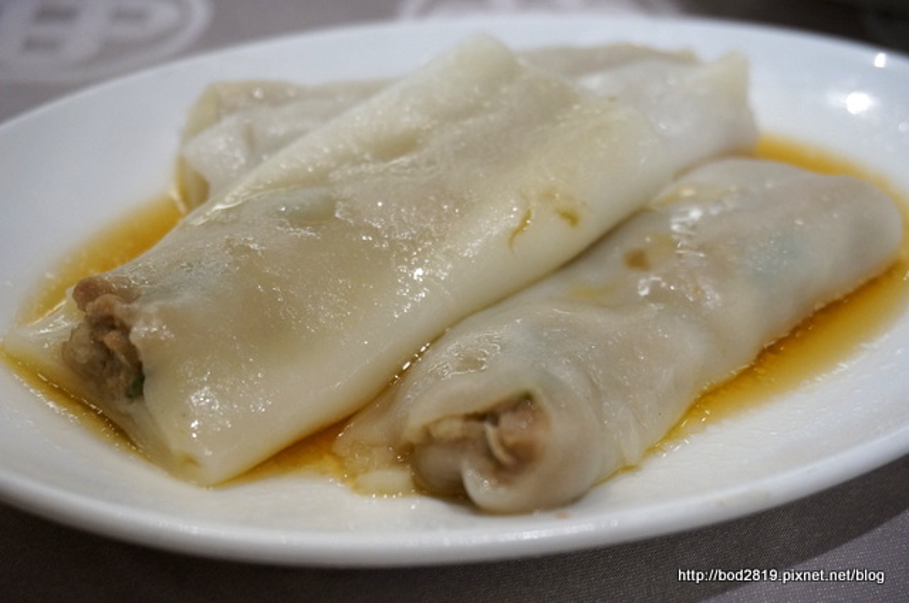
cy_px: 302
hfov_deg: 40.0
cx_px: 454
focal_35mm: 50
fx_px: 1248
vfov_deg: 27.2
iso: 800
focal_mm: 33
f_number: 5
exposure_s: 1/60
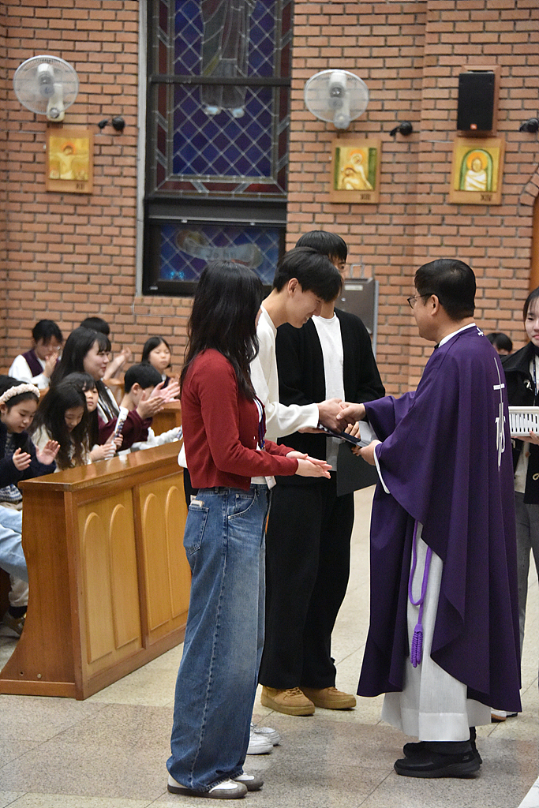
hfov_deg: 12.2
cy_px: 404
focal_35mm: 112
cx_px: 270
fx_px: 2514
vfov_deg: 18.3
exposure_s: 1/125
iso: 9000
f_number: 5.3
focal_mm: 112
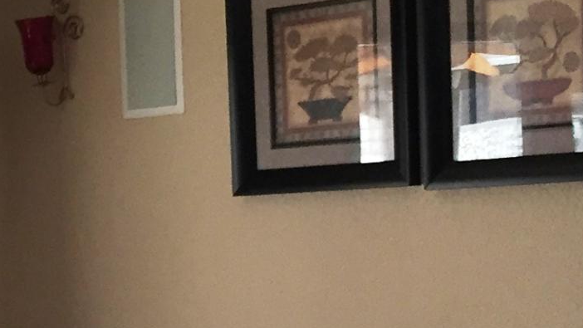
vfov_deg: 8.8
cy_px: 487
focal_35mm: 135
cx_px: -86
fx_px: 2087
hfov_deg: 15.4
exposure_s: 1/30
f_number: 2.2
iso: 125
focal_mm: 4.15
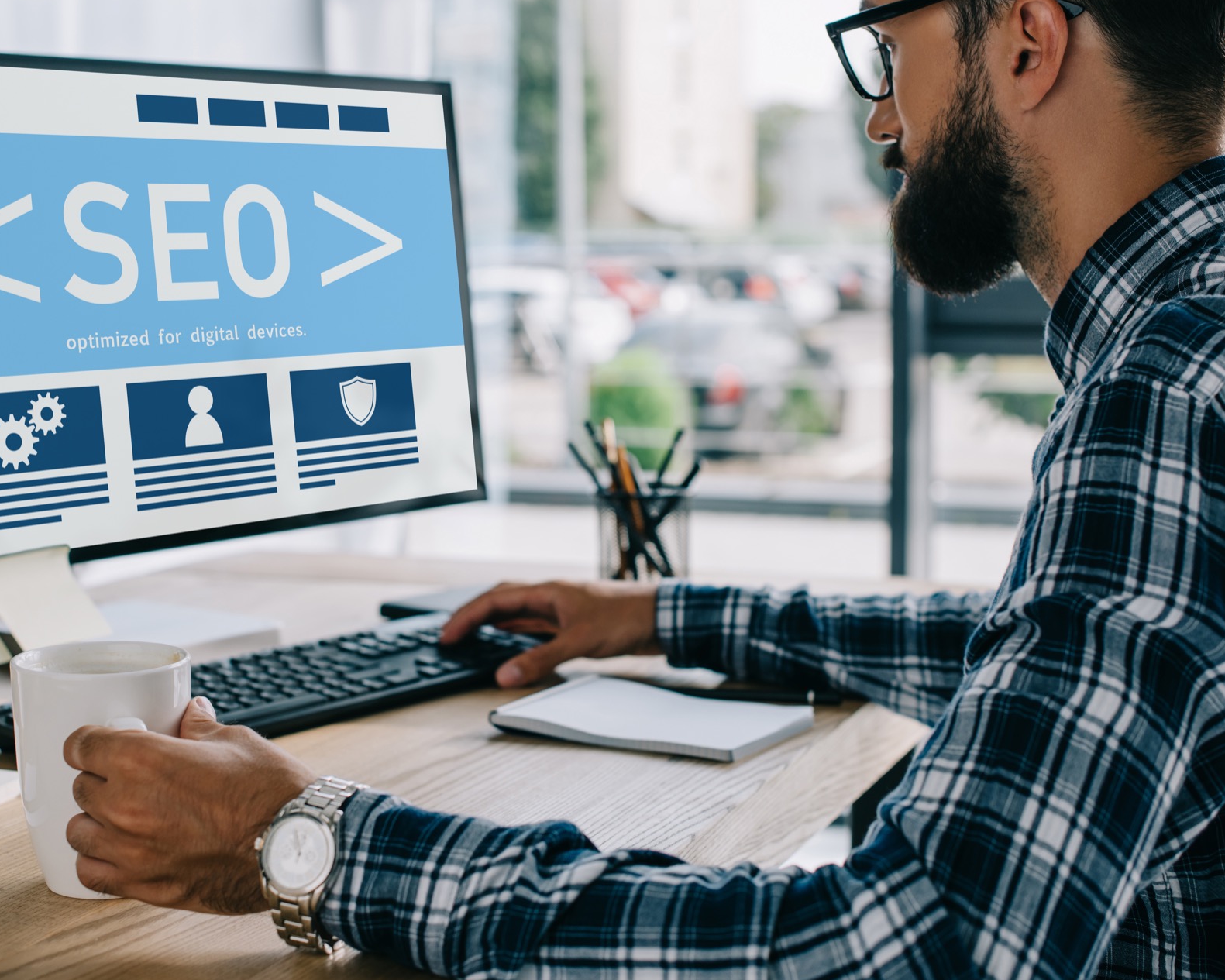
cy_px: 489
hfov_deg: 33.0
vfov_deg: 26.7
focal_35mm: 57
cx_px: 528
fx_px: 2067
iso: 250
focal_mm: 50
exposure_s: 1/200
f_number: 4.5
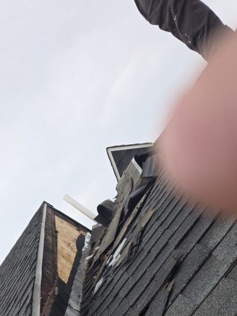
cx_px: 95
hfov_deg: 33.5
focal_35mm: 43
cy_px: 258
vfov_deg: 41.7
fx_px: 393
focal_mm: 5.4
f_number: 1.8
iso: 25
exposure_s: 1/792
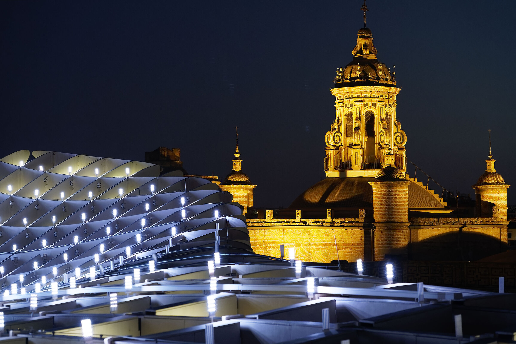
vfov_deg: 16.1
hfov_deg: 23.9
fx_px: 1218
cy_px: 172
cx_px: 258
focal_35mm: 85
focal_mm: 85
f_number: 4
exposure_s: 1/100
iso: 8000
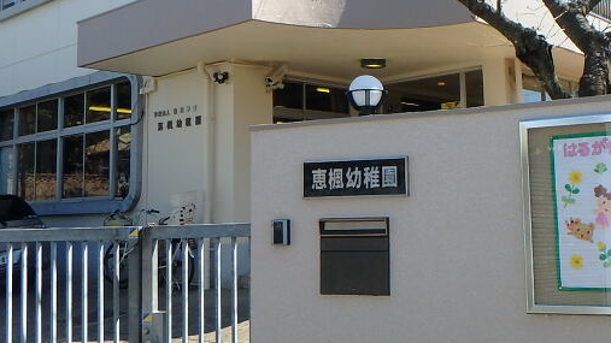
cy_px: 140
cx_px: 510
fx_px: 697
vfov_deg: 27.6
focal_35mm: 43
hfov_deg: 44.5
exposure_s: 1/640
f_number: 3.5
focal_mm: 3.7
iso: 125
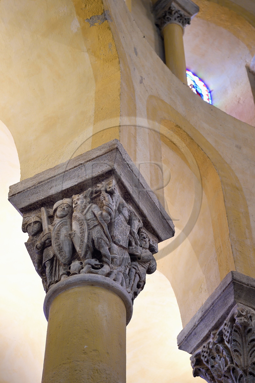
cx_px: 128
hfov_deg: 19.4
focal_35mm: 70
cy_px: 192
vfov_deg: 28.9
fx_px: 745
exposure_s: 1/25
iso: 1600
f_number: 5
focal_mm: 70
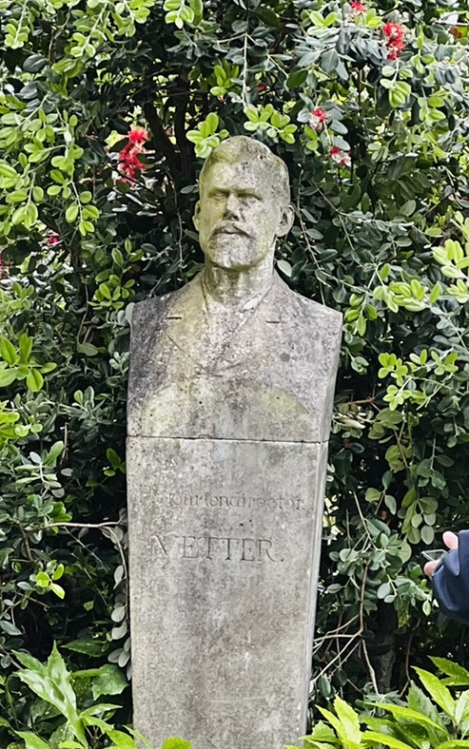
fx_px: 4332
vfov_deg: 9.8
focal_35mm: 212
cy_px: 829
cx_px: 163
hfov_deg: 6.2
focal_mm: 9
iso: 40
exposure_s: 1/121
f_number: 2.8
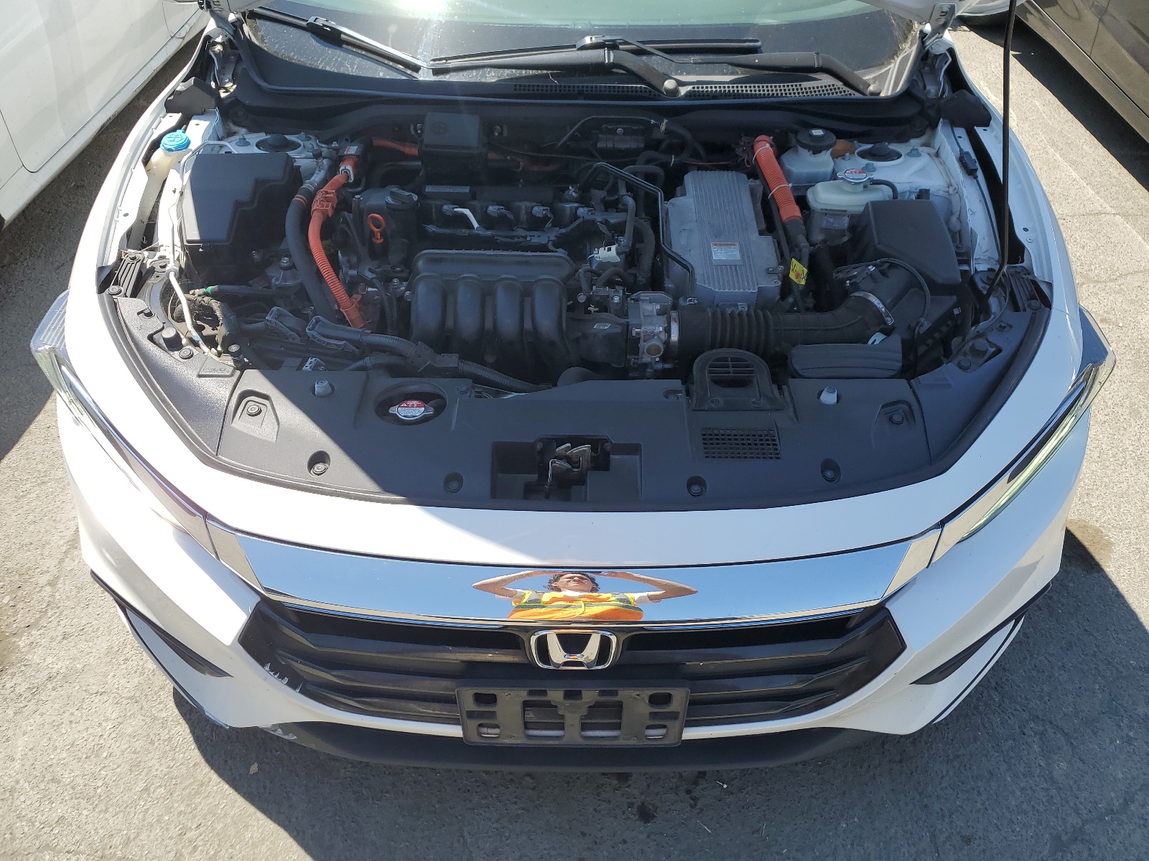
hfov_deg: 67.3
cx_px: 574
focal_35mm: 26
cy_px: 430
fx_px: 863
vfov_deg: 53.1
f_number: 1.5
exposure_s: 1/1667
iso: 50
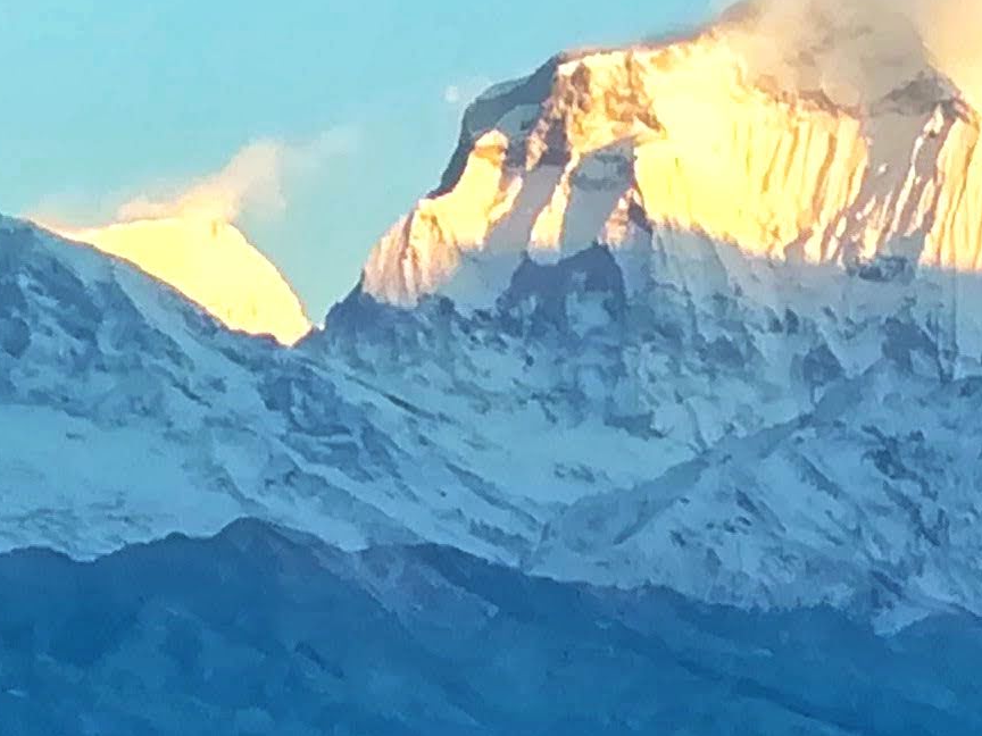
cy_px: 1575
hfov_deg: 10.1
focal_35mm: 193
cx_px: 1148
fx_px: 5475
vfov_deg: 7.3
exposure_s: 1/100
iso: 100
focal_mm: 3.83
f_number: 2.2
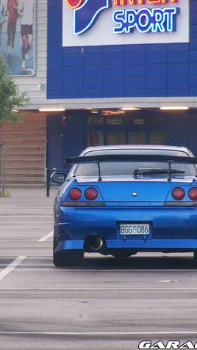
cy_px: 176
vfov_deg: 6.8
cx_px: 29
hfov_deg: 3.8
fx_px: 2965
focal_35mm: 319
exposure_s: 1/60
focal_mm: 36.2
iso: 160
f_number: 3.2
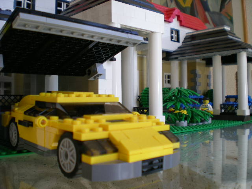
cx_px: 126
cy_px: 94
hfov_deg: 49.0
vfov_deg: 37.7
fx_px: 277
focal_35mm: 38
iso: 50
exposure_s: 1/140
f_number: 3.1
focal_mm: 6.3
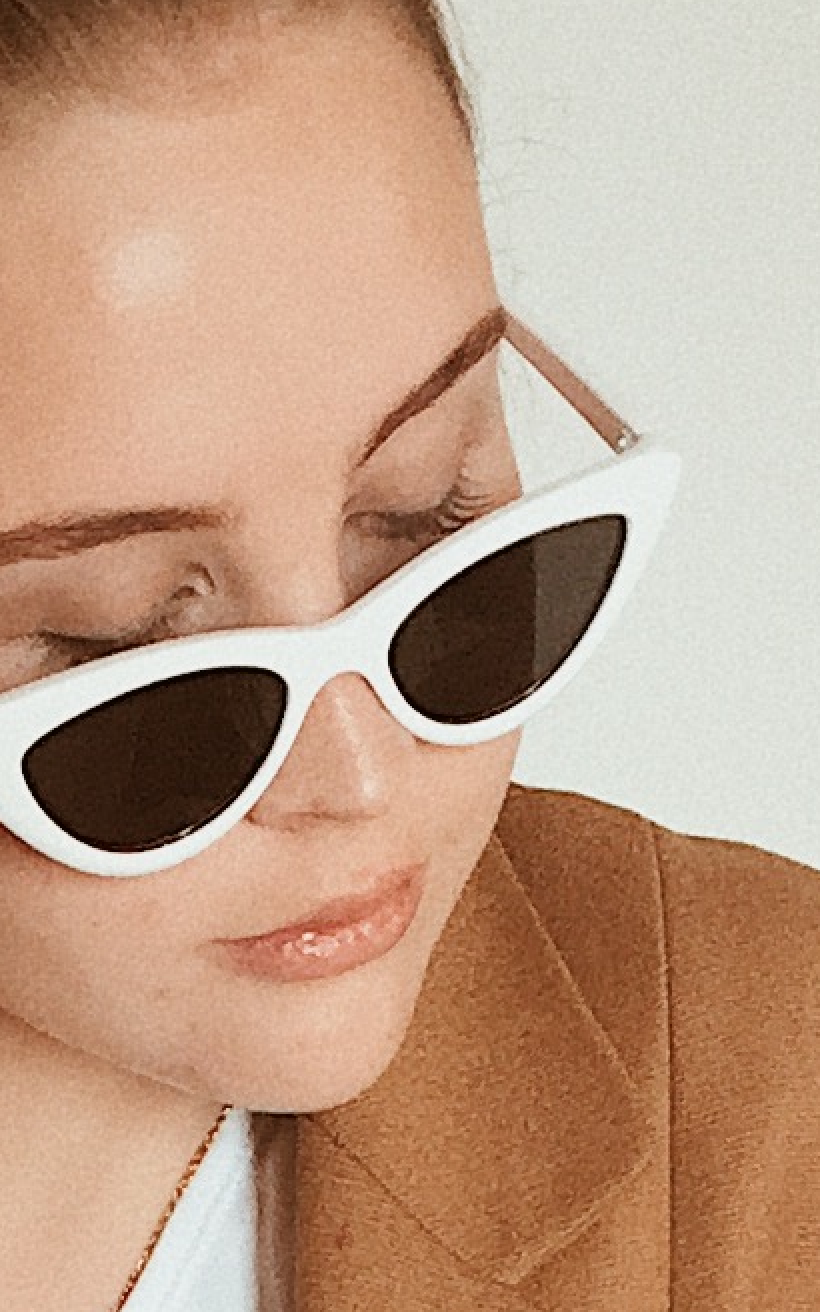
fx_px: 5471
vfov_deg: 12.1
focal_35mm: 153
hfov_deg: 8.6
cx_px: 288
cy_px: 2676
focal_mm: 4.15
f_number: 2.2
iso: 80
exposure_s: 1/30
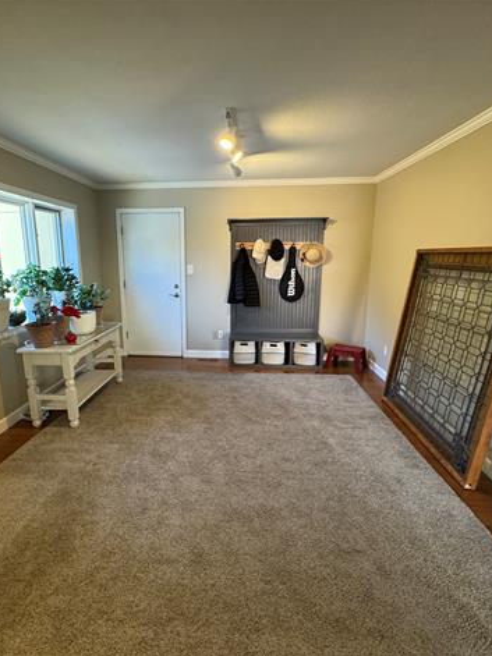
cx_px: 215
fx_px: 360
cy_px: 328
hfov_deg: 68.4
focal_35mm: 19
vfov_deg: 84.7
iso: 400
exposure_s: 1/60
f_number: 2.2
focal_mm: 2.22
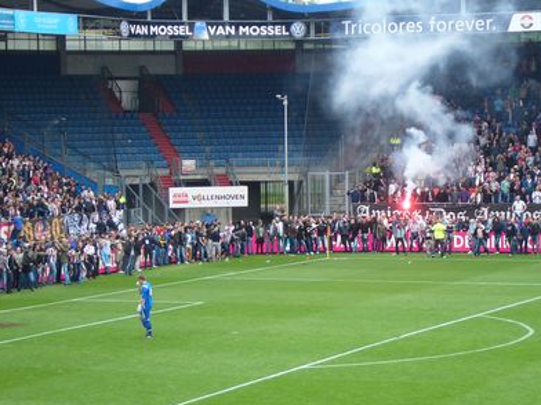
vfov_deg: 11.9
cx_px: 284
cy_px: 250
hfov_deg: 15.8
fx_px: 1954
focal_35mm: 125
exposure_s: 1/80
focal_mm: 14.3
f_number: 4.6
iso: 100
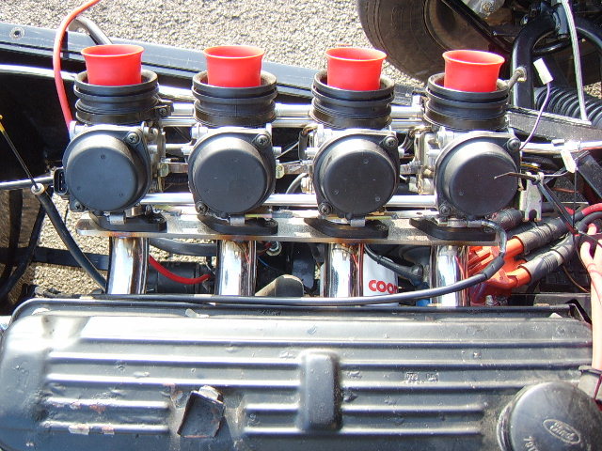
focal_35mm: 31
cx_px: 301
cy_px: 226
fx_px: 539
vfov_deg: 45.4
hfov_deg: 58.4
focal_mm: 8.13
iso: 100
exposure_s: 1/114
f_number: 2.7
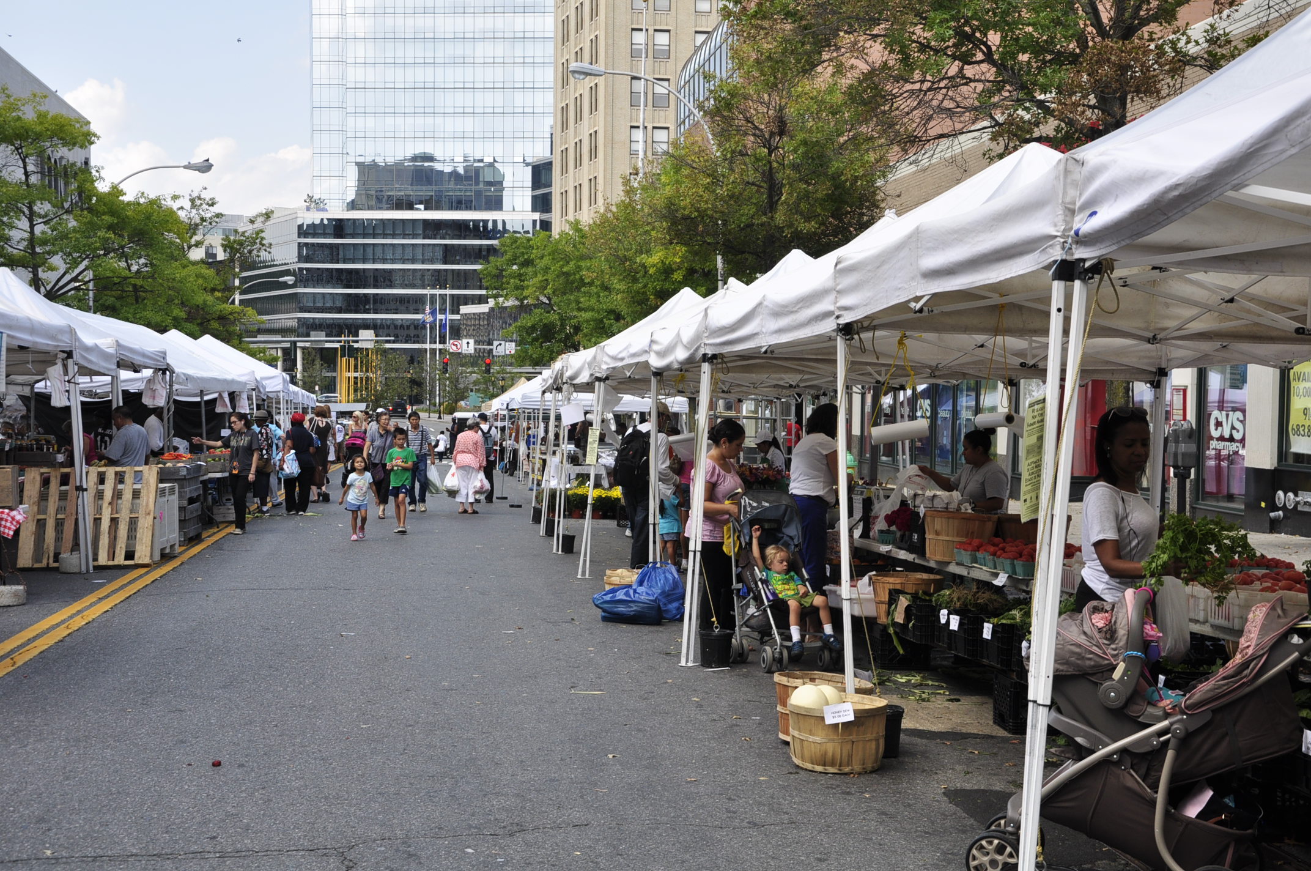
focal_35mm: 48
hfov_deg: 41.2
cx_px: 656
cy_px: 436
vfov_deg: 28.0
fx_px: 1746
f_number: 7.1
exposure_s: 1/200
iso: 200
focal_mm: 32
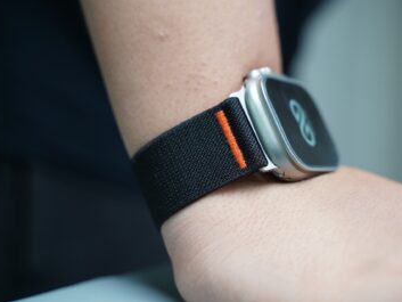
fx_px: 709
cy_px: 151
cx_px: 213
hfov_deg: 31.7
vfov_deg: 24.0
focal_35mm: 61
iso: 1600
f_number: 4
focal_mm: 56
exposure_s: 1/60
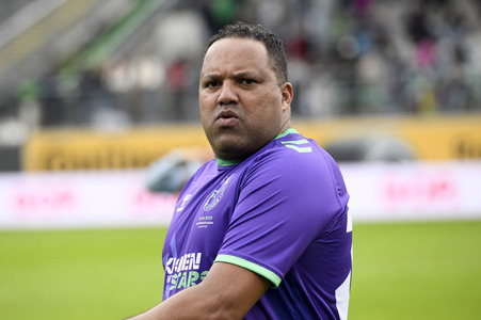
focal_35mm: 200
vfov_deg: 6.9
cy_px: 160
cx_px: 240
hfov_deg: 10.3
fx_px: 2670
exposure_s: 1/1600
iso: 1000
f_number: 5
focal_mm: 200
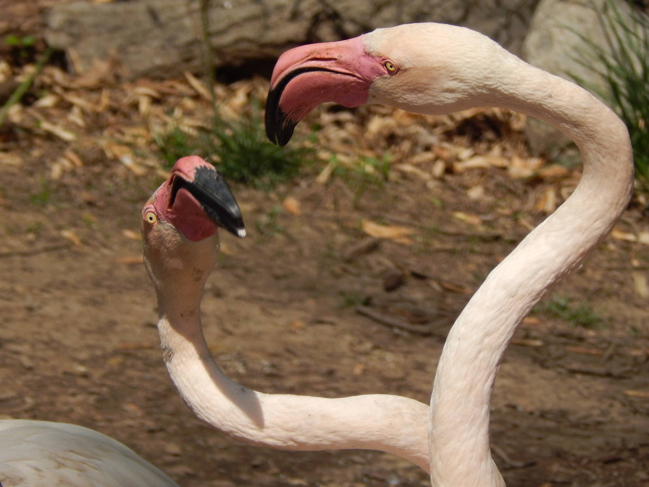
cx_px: 324
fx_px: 8062
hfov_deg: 4.6
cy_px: 244
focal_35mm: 430
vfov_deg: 3.5
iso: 125
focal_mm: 76.4
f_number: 5.7
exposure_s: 1/800
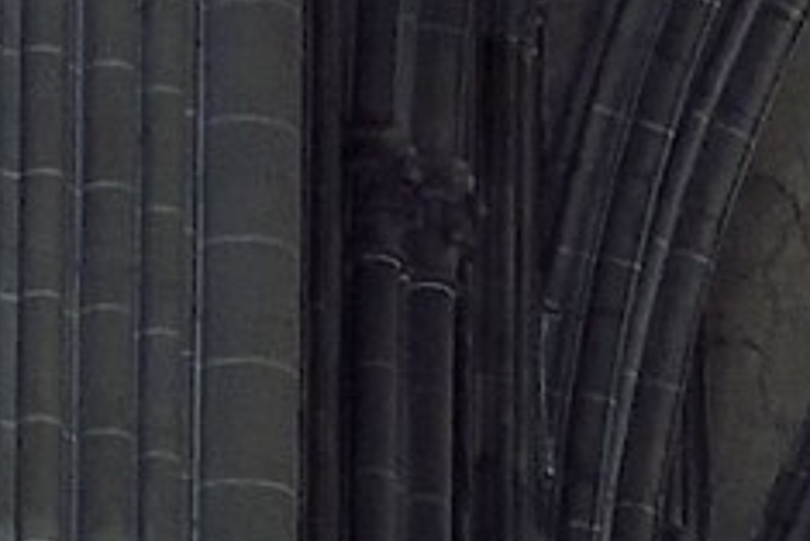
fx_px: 16074
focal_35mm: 714
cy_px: 3565
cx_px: 2072
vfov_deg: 1.9
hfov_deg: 2.9
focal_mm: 70
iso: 1600
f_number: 6.3
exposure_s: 1/25
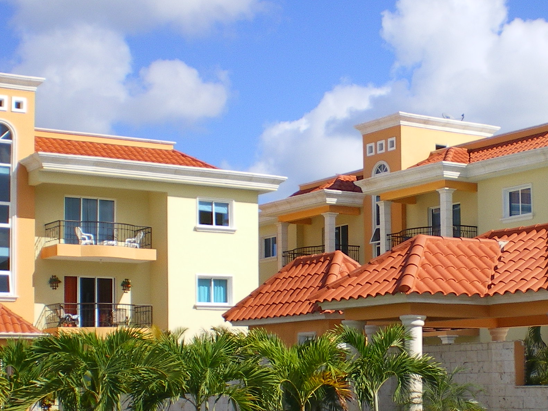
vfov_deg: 19.7
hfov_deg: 25.8
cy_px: 313
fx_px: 1171
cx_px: 450
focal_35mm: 74
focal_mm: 6.3
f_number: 4.6
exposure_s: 1/400
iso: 64
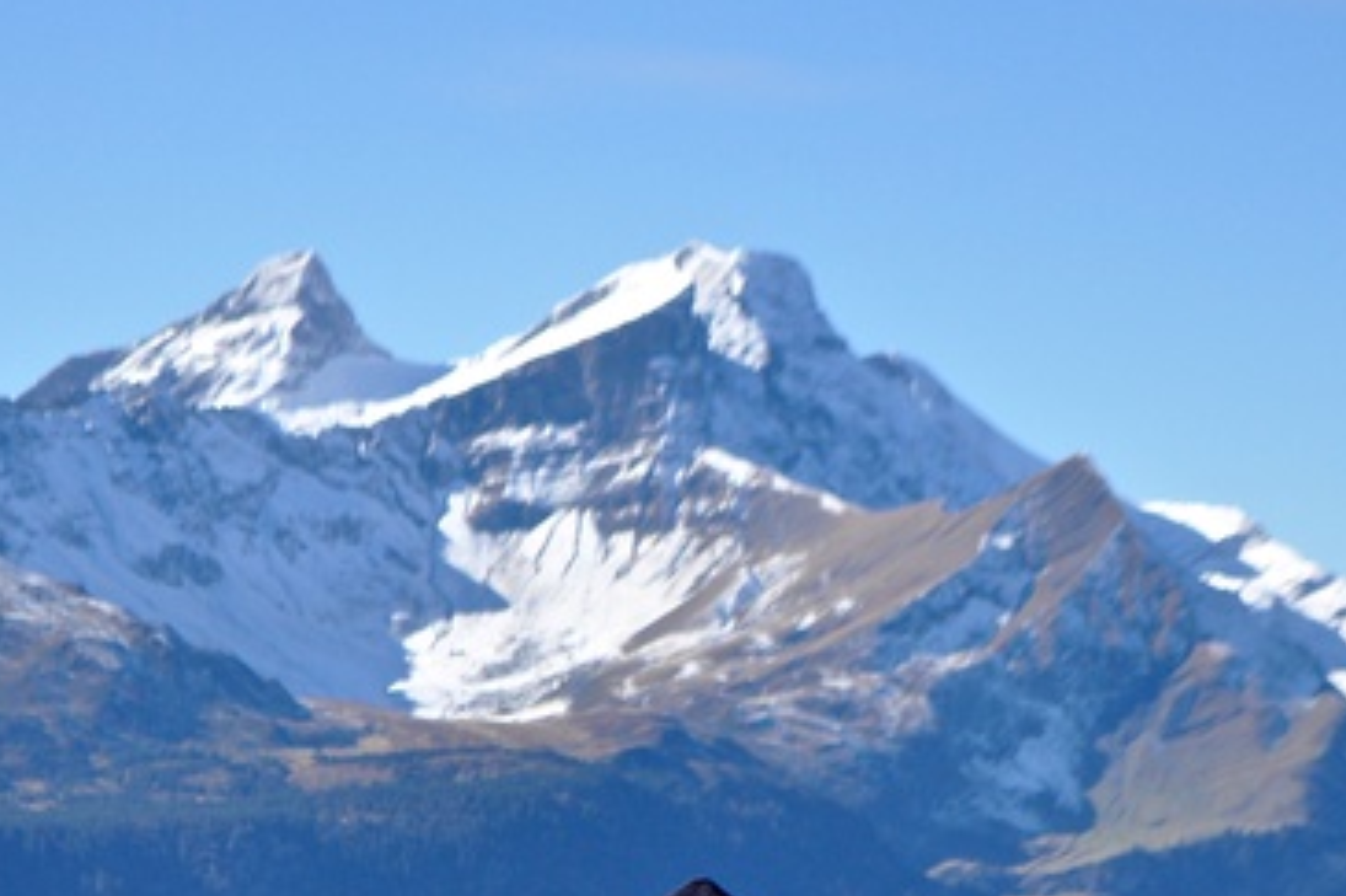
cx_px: 697
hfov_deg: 10.7
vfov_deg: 7.1
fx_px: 7181
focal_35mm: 192
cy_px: 949
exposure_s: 1/1600
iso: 400
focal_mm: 55
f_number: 5.6
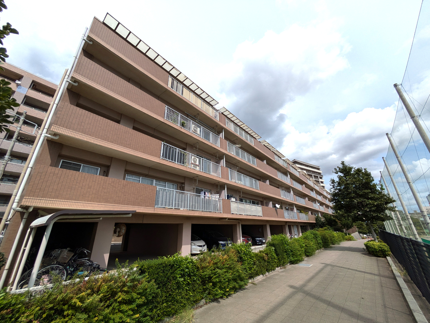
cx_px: 215
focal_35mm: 14
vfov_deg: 85.7
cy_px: 162
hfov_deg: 102.0
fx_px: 174
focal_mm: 1.83
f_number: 2.2
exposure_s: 1/2347
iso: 49
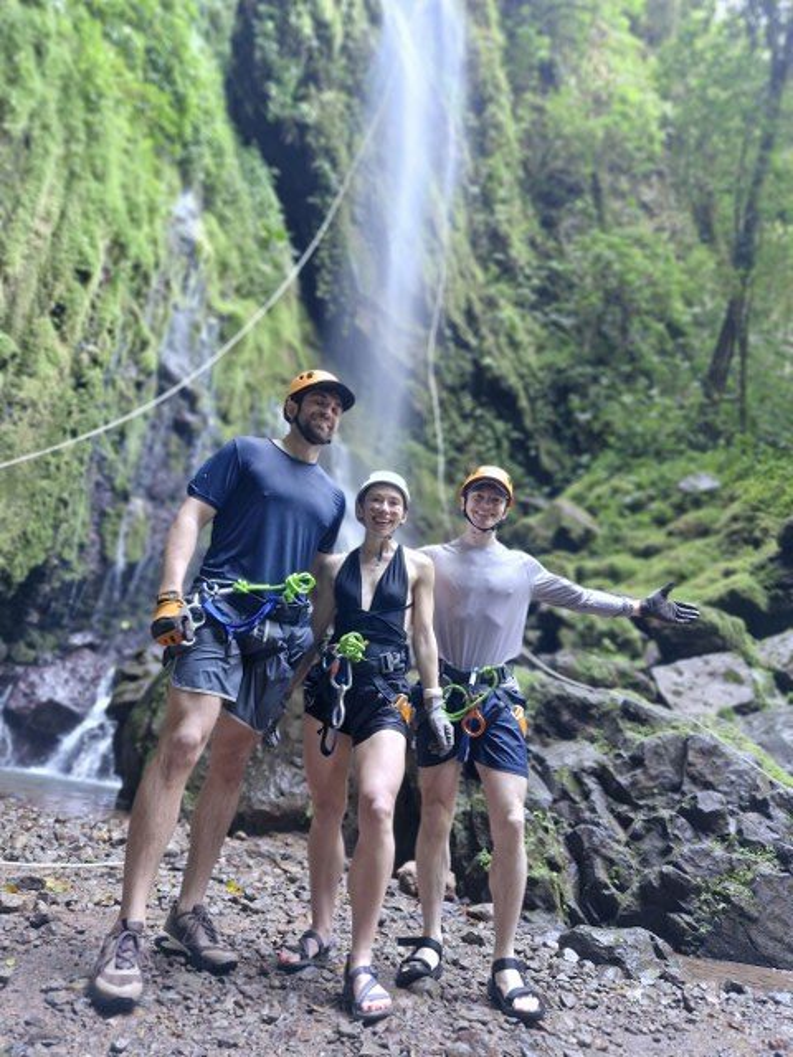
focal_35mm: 23
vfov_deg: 73.9
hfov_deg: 58.9
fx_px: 703
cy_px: 528
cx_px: 396
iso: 640
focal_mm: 5.54
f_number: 1.8
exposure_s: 1/60
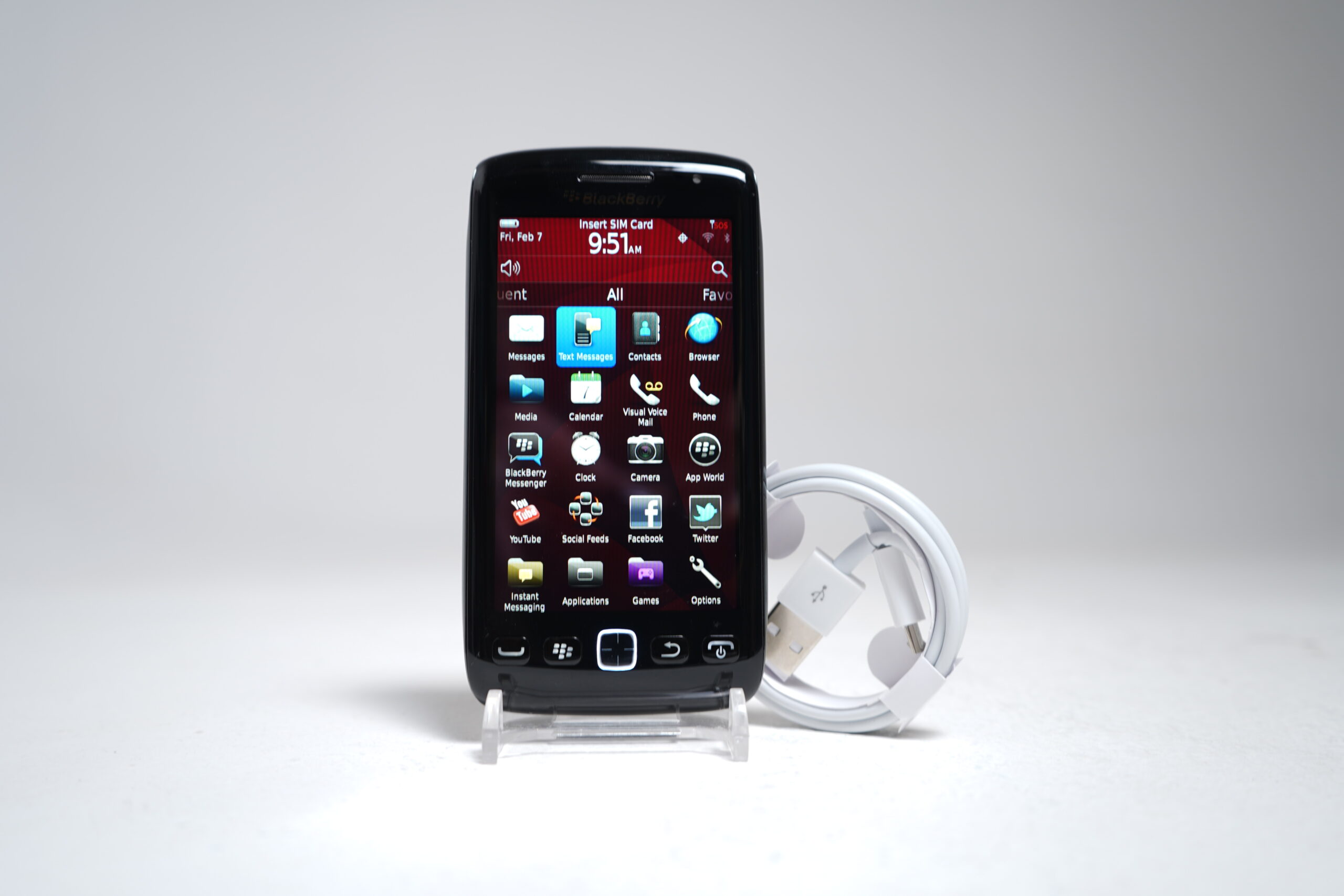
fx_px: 1157
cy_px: 448
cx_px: 672
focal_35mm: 31
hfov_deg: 60.3
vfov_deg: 42.3
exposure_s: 1/4
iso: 64
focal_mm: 31
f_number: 5
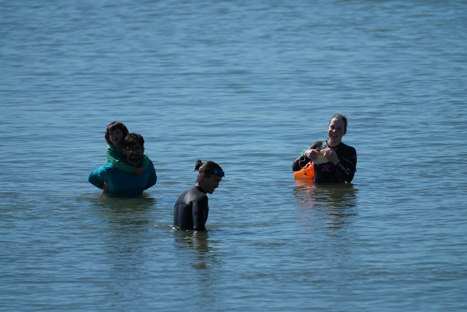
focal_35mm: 600
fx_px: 7783
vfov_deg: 2.3
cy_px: 156
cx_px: 234
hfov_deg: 3.4
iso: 400
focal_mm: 600
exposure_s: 1/2500
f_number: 5.6
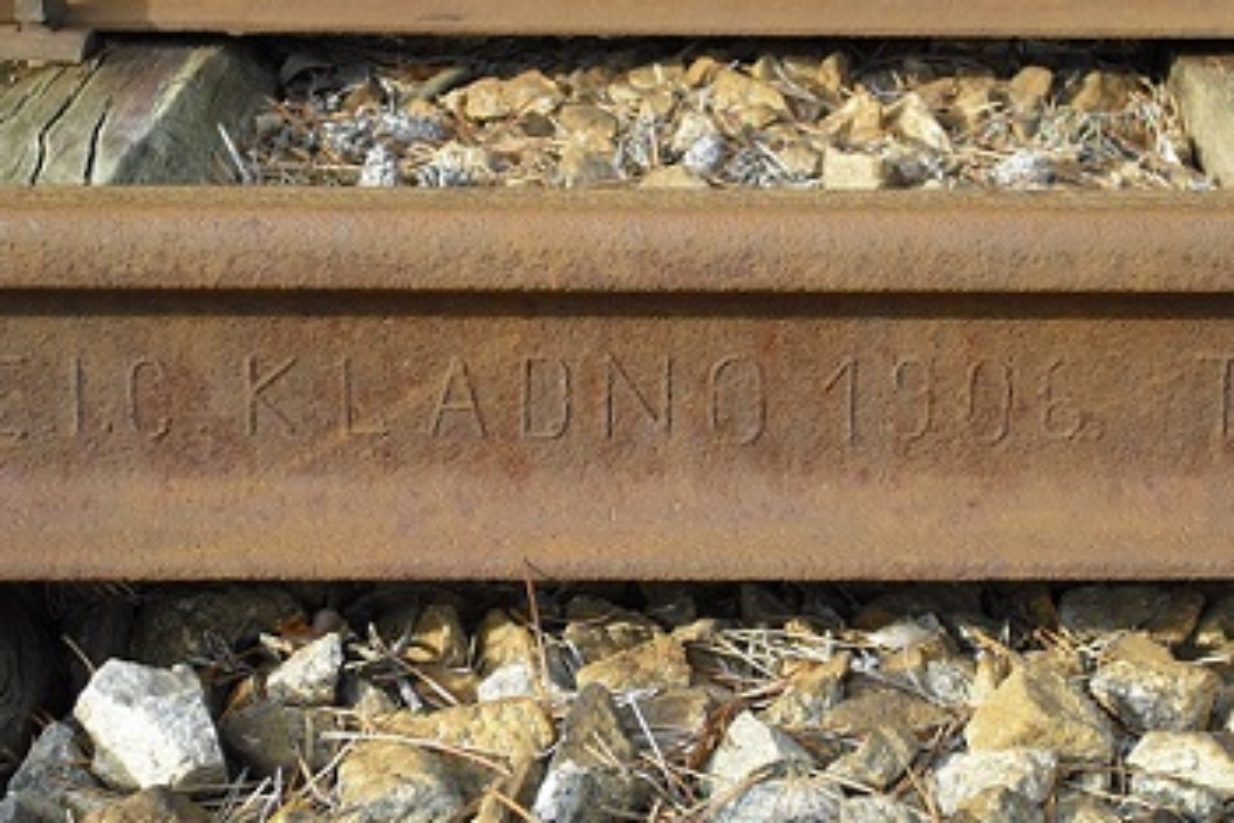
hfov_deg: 20.8
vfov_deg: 14.0
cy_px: 406
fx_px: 3359
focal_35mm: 98
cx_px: 612
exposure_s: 1/80
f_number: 4.7
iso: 100
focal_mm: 15.3
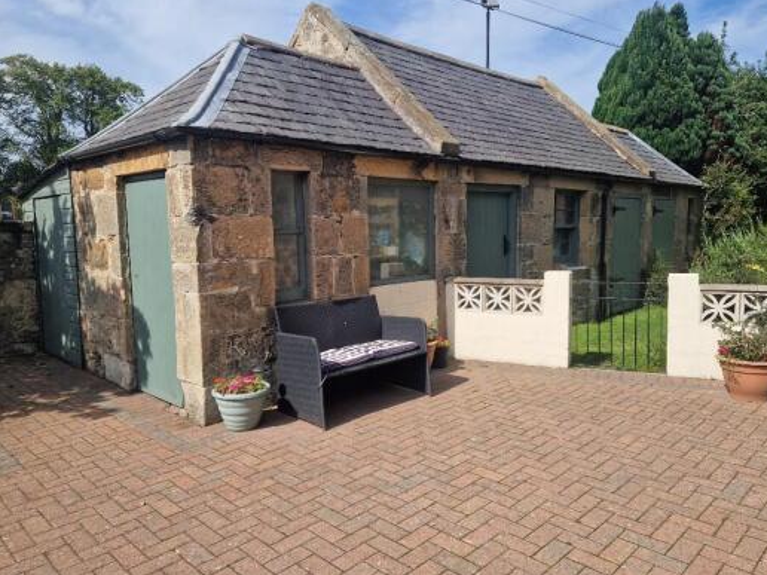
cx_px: 408
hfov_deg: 67.2
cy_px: 286
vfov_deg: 53.1
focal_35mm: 26
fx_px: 576
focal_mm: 5.4
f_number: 1.8
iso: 50
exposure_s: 1/1856
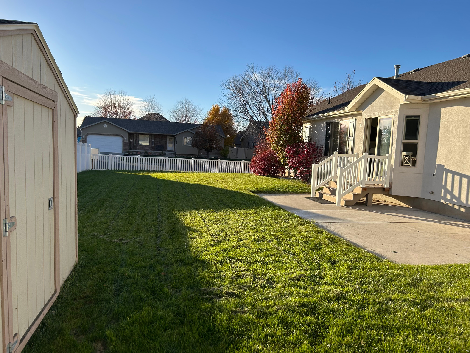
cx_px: 235
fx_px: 353
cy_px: 176
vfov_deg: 53.1
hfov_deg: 67.3
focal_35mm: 26
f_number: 1.5
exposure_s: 1/2123
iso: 50
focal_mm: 5.7
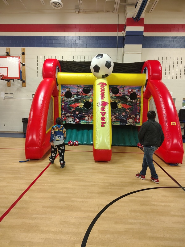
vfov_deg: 71.6
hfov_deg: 56.8
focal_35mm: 24
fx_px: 171
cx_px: 92
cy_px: 124
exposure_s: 1/114
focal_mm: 5.56
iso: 1074
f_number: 1.8
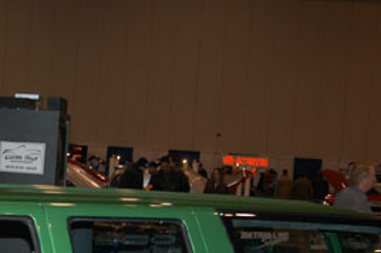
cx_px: -11
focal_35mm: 91
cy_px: 252
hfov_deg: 21.5
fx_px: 962
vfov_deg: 14.7
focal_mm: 24
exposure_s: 1/60
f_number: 5
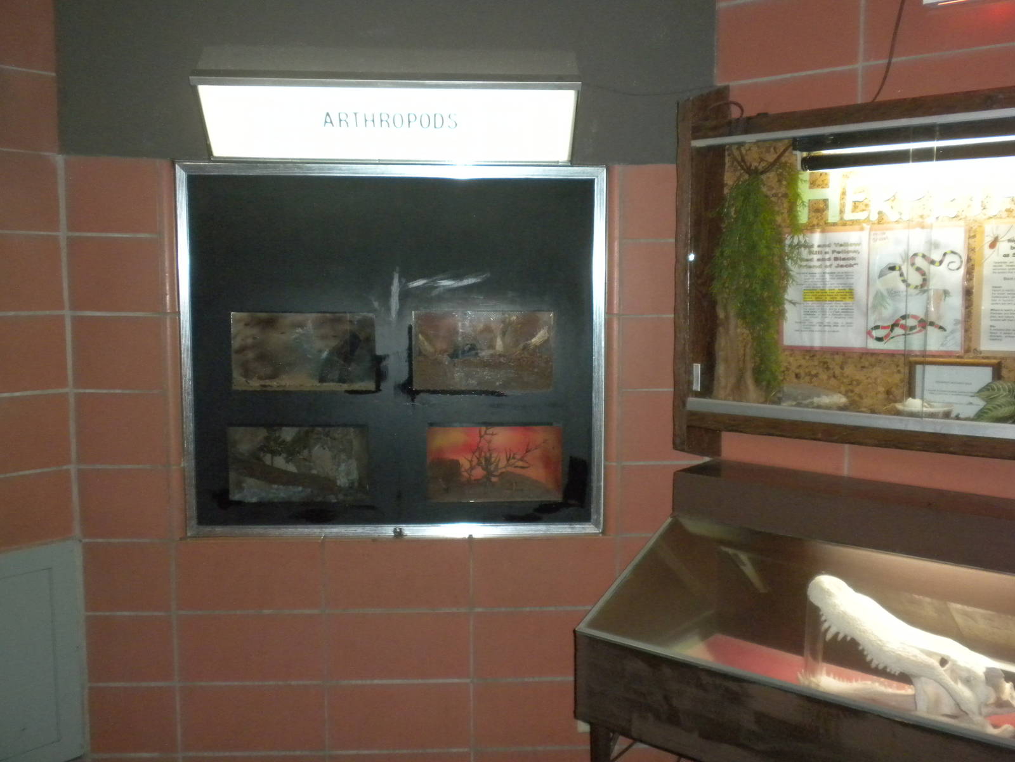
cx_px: 508
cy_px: 381
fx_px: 1085
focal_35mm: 37
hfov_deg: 50.1
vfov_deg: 38.7
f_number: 3.5
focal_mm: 6.6
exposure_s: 1/30
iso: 400
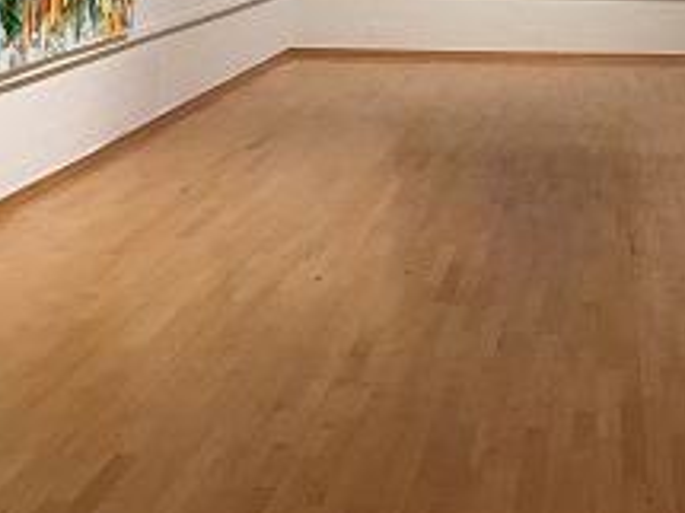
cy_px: -48
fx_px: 1602
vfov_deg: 17.6
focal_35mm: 81
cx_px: 749
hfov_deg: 22.8
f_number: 2.2
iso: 25
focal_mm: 4.15
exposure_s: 1/15
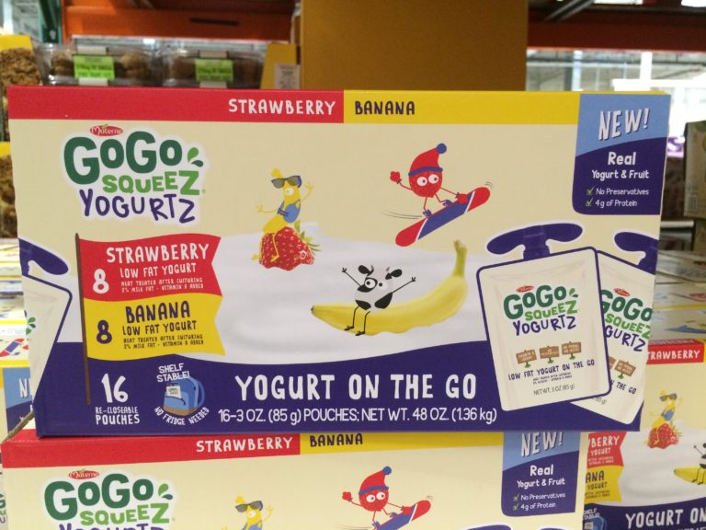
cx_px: 353
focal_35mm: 29
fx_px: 591
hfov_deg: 61.7
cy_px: 265
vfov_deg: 48.2
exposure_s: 1/30
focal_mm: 4.15
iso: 200
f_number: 2.2
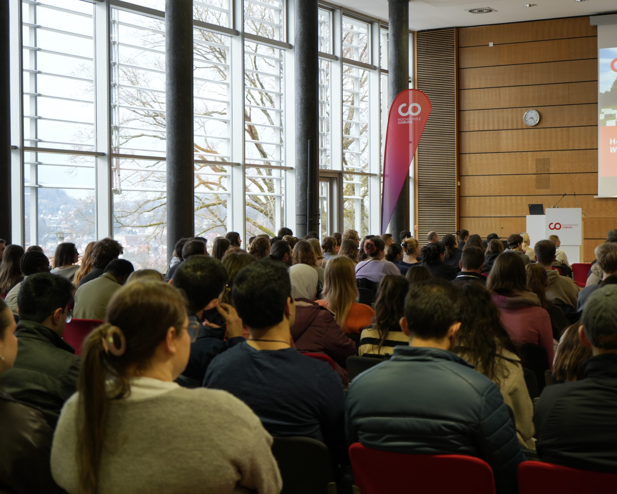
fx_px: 1077
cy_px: 246
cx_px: 358
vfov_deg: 25.8
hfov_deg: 31.9
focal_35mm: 59
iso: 500
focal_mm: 52
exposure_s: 1/60
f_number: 4.5
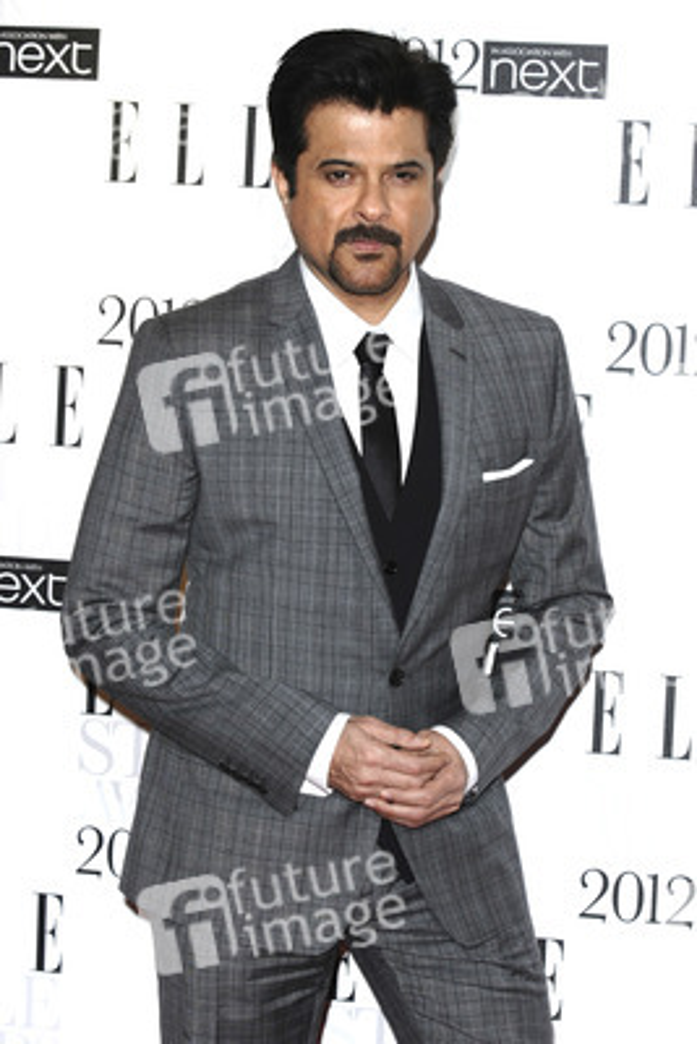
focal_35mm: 120
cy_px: 522
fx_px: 3482
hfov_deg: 11.4
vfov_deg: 17.1
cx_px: 348
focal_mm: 80
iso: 320
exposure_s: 1/200
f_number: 5
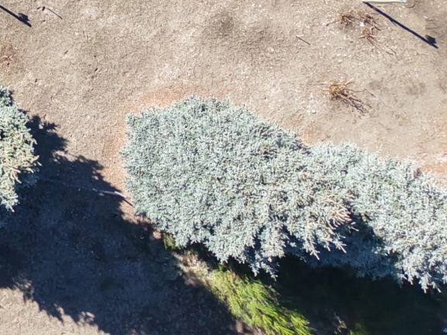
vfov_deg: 12.6
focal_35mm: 107
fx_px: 1382
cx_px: -450
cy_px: -264
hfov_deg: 14.9
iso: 100
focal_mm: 8.67
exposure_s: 1/725
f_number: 1.8
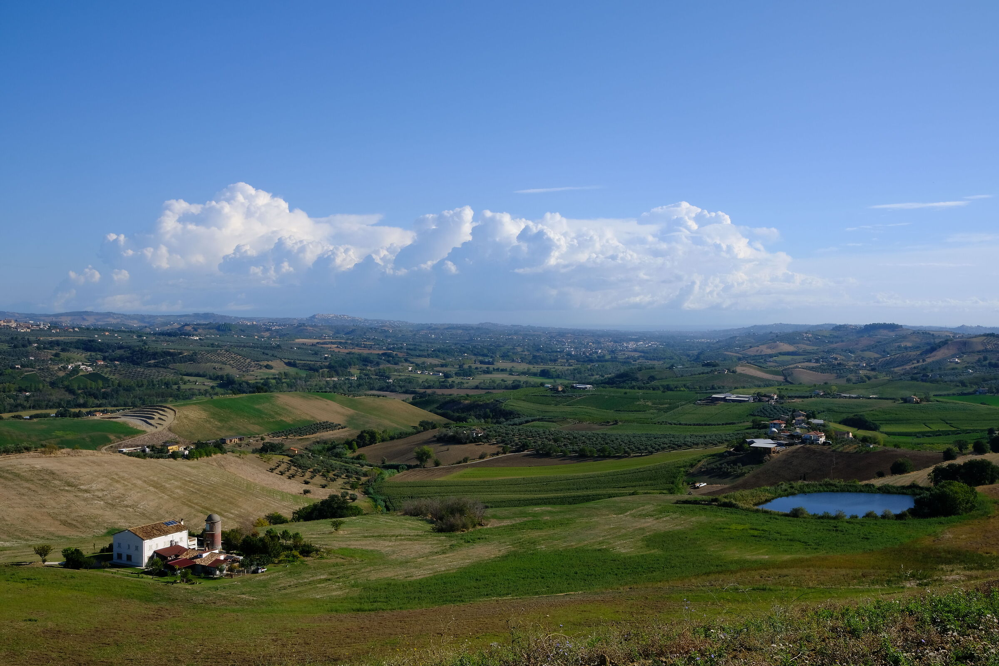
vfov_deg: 37.9
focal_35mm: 35
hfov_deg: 54.4
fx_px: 971
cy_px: 333
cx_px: 500
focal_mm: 23
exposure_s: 1/125
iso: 250
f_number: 16
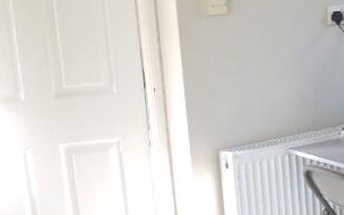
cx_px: 467
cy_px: 118
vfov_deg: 13.1
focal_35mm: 100
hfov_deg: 19.0
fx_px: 938
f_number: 3.5
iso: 110
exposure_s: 1/30
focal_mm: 5
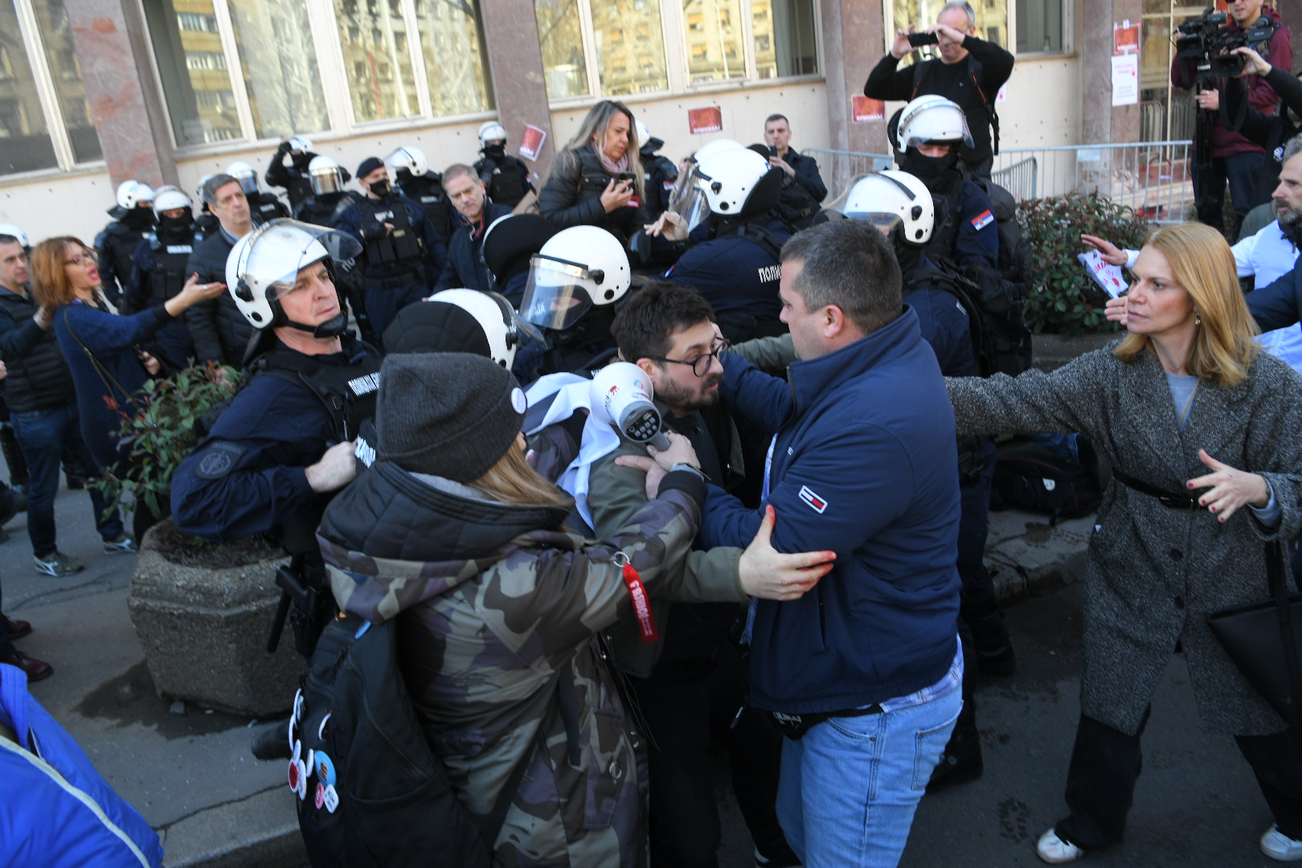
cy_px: 434
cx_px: 651
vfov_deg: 53.1
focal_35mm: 24
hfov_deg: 73.7
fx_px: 868
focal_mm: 24
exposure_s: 1/500
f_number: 5
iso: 1000
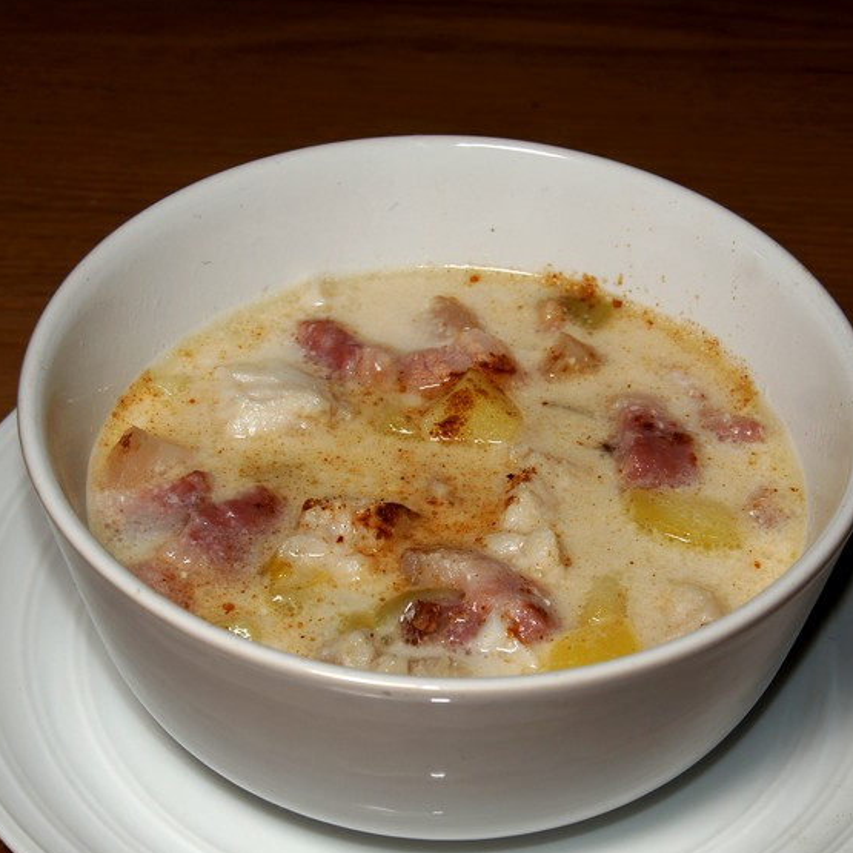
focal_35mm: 124
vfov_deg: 14.1
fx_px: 3455
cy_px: 540
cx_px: 423
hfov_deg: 14.1
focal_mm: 45
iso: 100
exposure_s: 1/80
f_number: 8
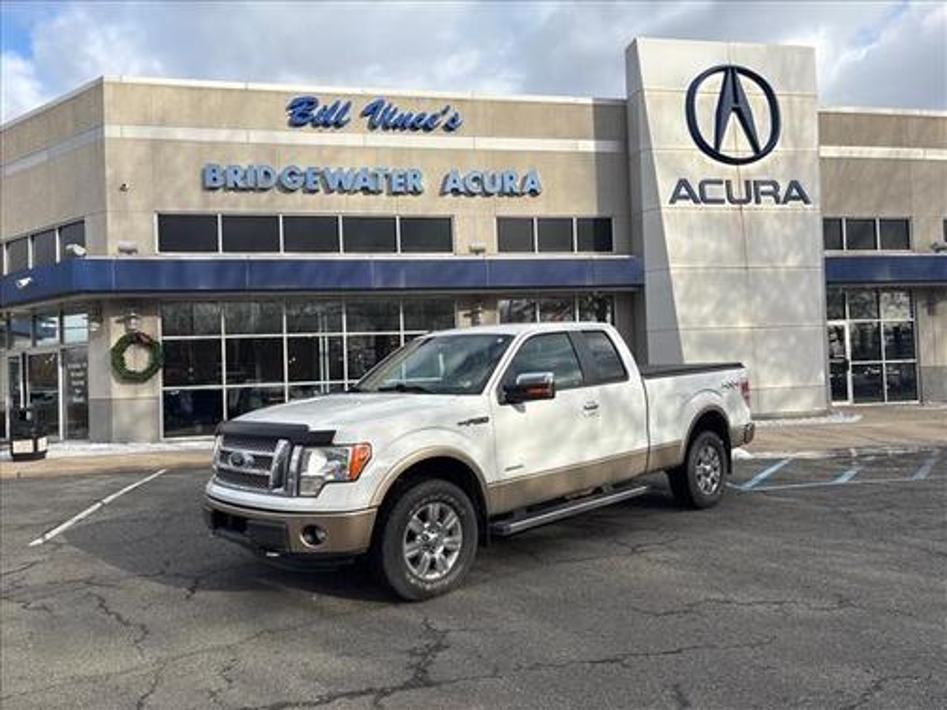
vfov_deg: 53.1
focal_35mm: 26
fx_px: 711
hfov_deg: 67.3
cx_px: 474
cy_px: 355
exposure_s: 1/1901
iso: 50
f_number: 1.6
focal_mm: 5.96
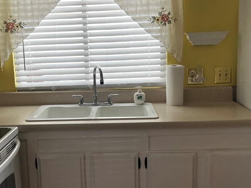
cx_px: 95
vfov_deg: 30.9
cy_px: 103
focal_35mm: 47
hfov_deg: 40.2
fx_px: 341
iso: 125
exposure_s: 1/109
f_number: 1.6
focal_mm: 5.1
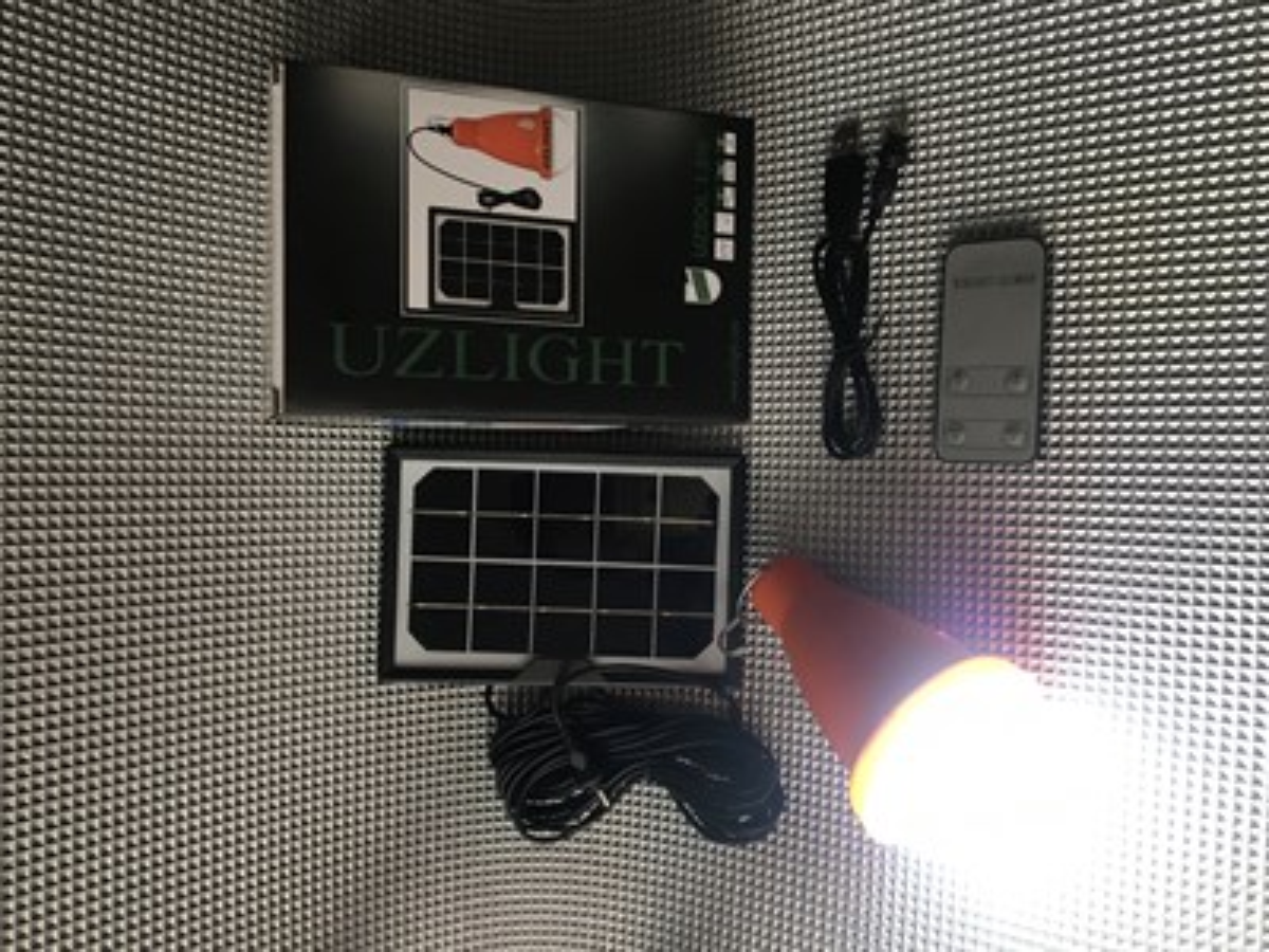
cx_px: 634
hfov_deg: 61.7
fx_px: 1063
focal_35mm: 29
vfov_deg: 48.2
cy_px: 476
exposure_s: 1/33
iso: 80
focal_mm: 4.15
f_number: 2.2
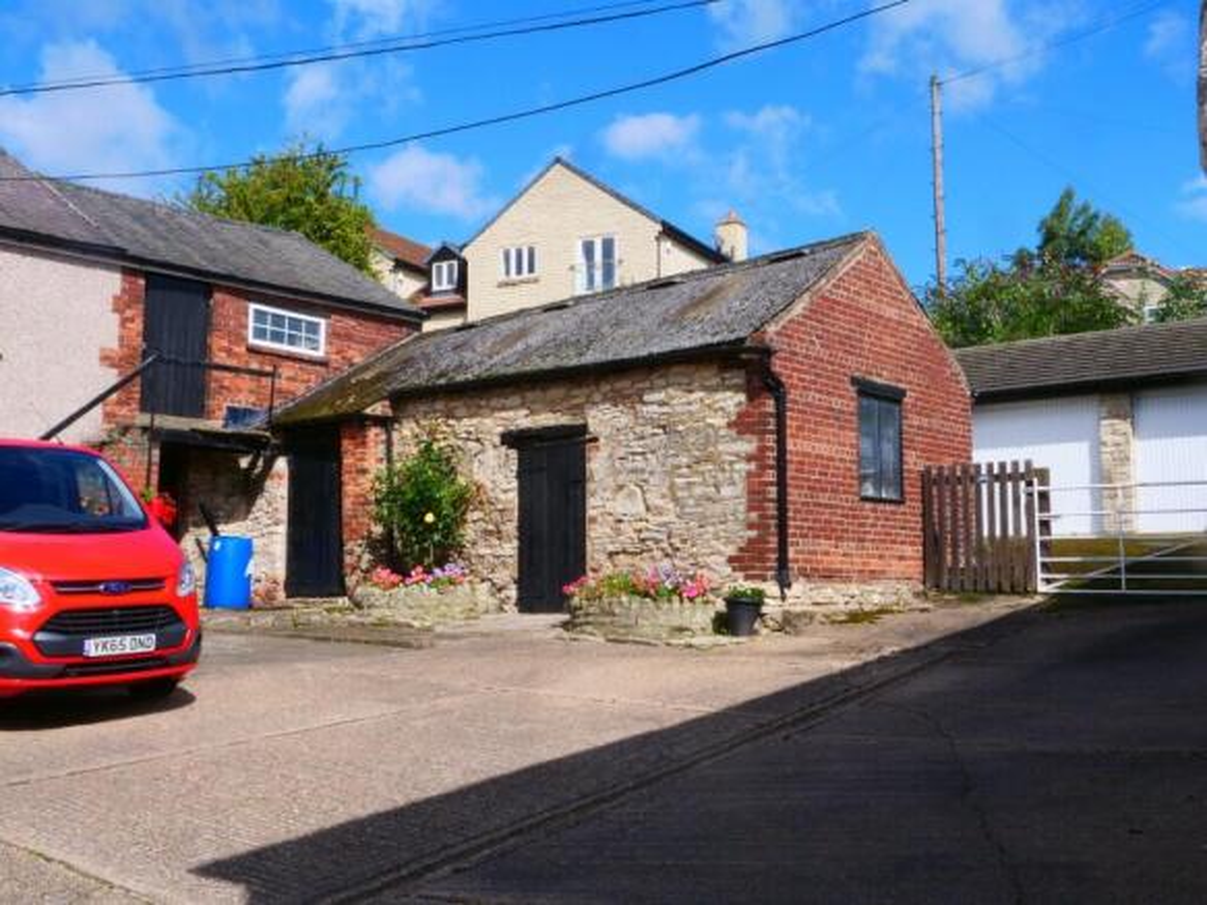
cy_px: 452
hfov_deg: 49.0
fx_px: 1325
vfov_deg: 37.7
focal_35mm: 38
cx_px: 604
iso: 200
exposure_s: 1/60
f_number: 22
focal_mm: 19
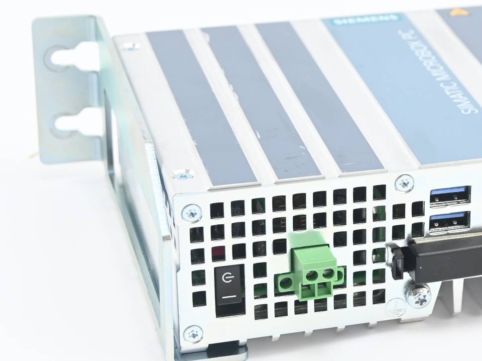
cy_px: 163
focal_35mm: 119
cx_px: 529
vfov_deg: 12.4
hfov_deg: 16.1
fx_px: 1658
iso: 250
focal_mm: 37
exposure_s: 1/60
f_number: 5.6
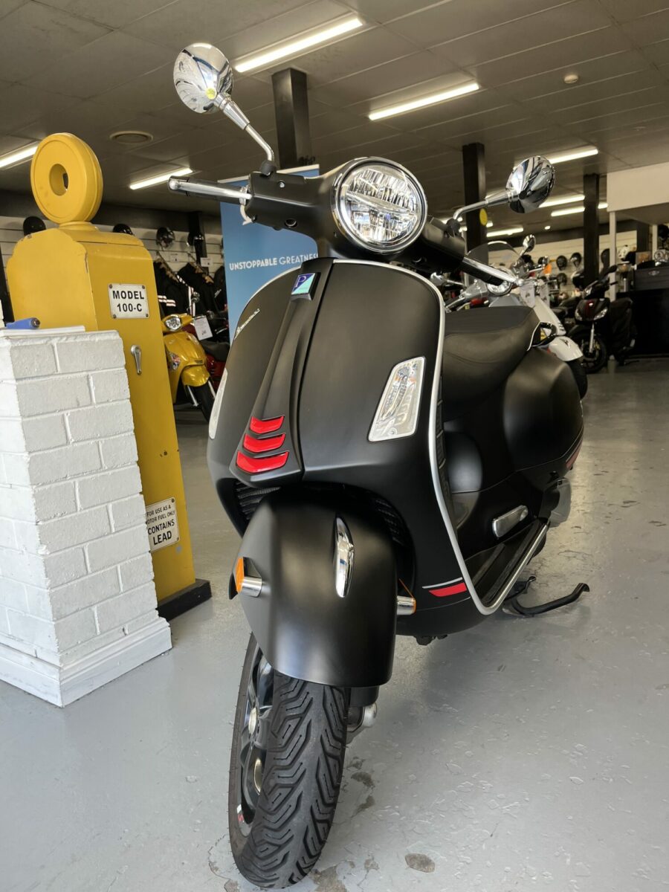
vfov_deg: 67.3
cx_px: 334
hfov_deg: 53.1
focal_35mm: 26
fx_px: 670
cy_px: 446
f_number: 1.6
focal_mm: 5.1
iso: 64
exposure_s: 1/100
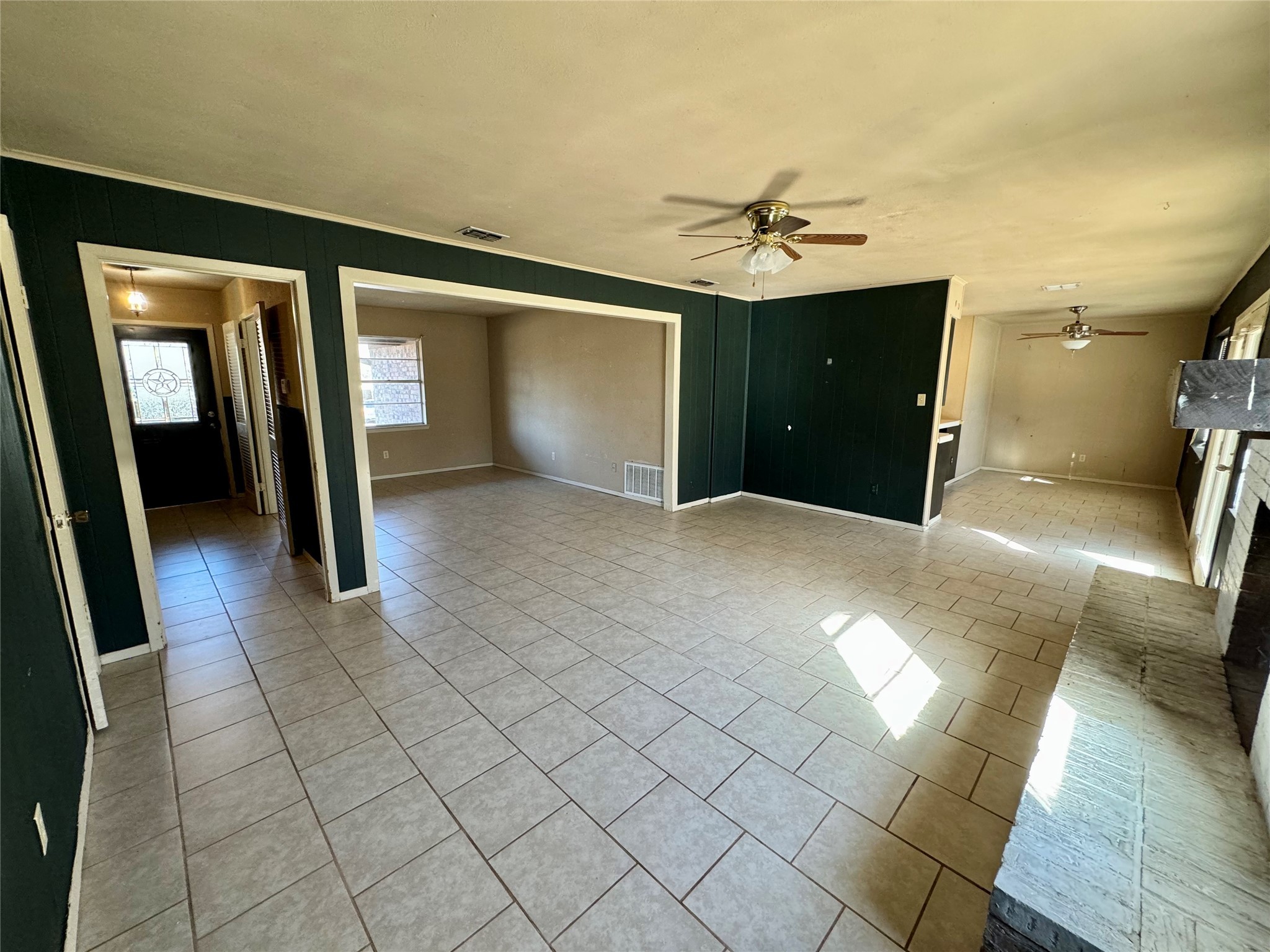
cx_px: 635
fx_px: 514
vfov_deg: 85.7
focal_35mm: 14
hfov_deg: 102.1
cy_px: 476
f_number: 2.2
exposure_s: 1/60
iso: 200
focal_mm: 2.22
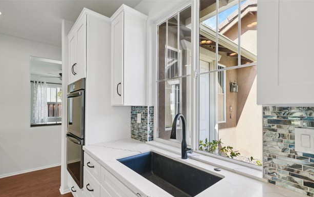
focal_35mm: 17
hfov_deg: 94.4
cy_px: 109
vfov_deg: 67.8
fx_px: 146
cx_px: 156
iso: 200
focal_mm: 16
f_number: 8
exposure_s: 1/30
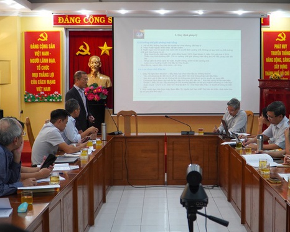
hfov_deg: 32.4
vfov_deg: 26.2
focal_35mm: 58
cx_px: 168
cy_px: 113
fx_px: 498
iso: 800
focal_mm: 30
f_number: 4
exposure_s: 1/160
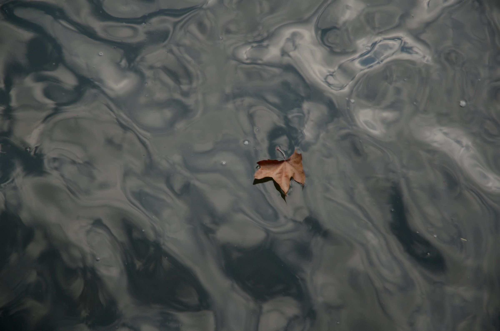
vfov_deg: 10.7
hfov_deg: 16.1
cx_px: 250
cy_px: 166
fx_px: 1767
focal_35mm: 128
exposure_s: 1/50
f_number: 5.6
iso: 160
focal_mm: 85
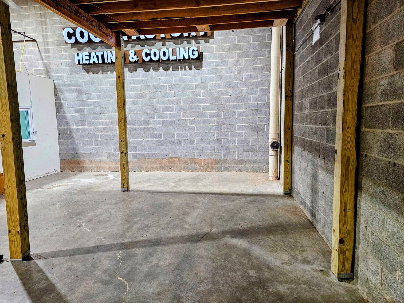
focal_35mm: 23
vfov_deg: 58.9
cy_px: 152
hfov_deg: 73.9
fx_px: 268
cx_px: 202
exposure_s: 1/120
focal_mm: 6.3
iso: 500
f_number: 1.7
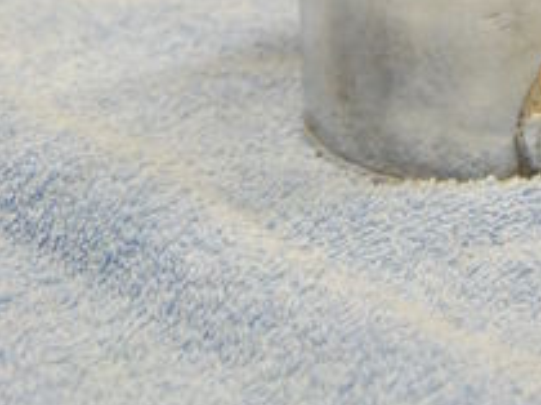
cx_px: 441
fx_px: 2061
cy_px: -317
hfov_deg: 14.9
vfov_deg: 10.6
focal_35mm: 132
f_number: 4.2
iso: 800
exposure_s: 1/25
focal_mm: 30
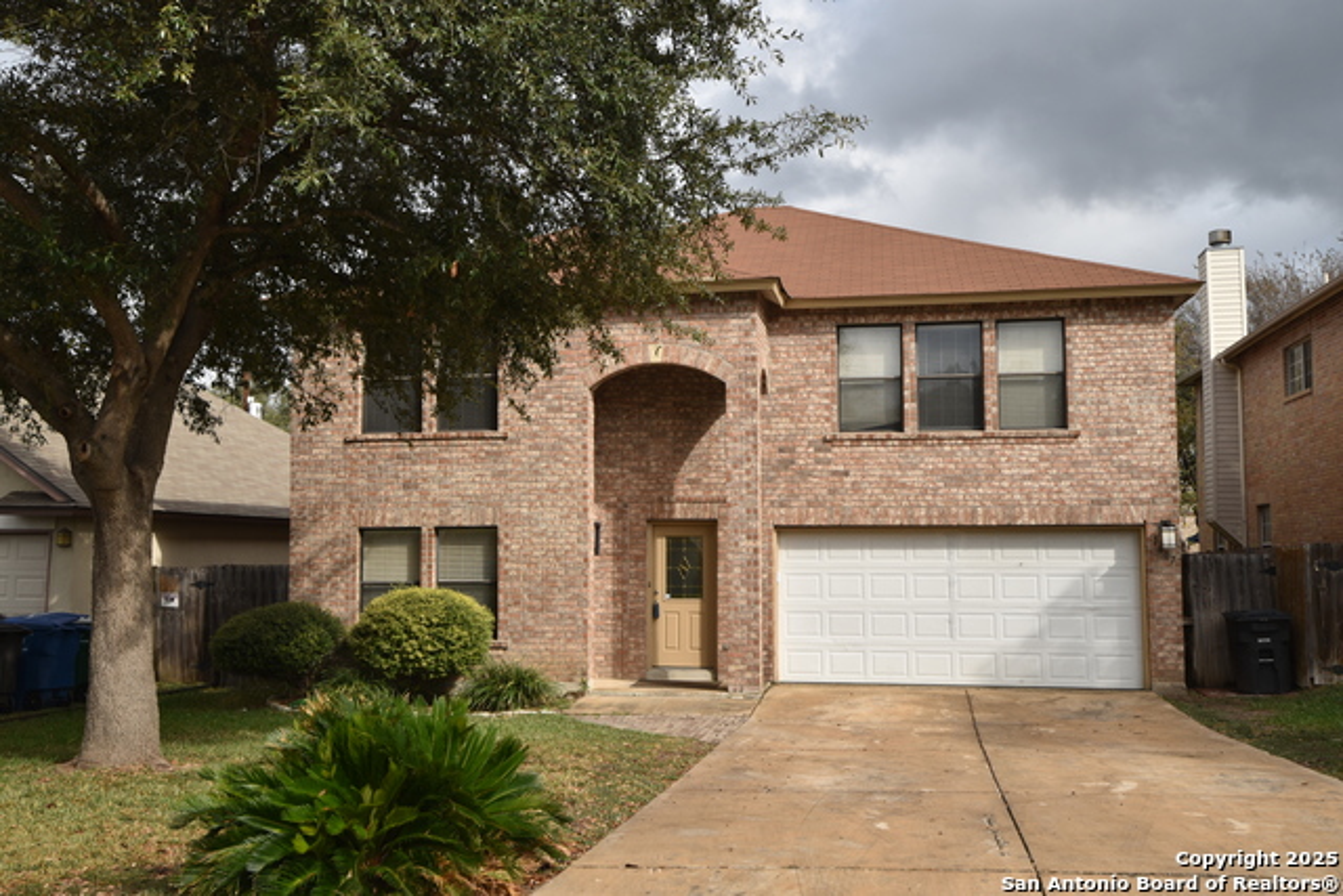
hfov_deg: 57.2
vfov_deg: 40.0
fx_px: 1231
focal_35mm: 33
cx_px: 672
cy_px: 448
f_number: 9
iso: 100
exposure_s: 1/200
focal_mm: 22
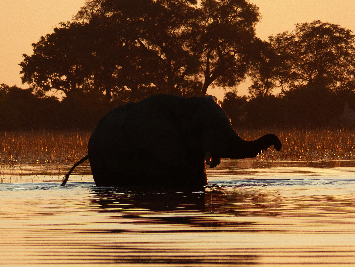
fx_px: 6153
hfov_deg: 3.3
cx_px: 178
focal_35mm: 600
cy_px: 134
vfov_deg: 2.5
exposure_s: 1/400
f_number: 4
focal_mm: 108
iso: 100
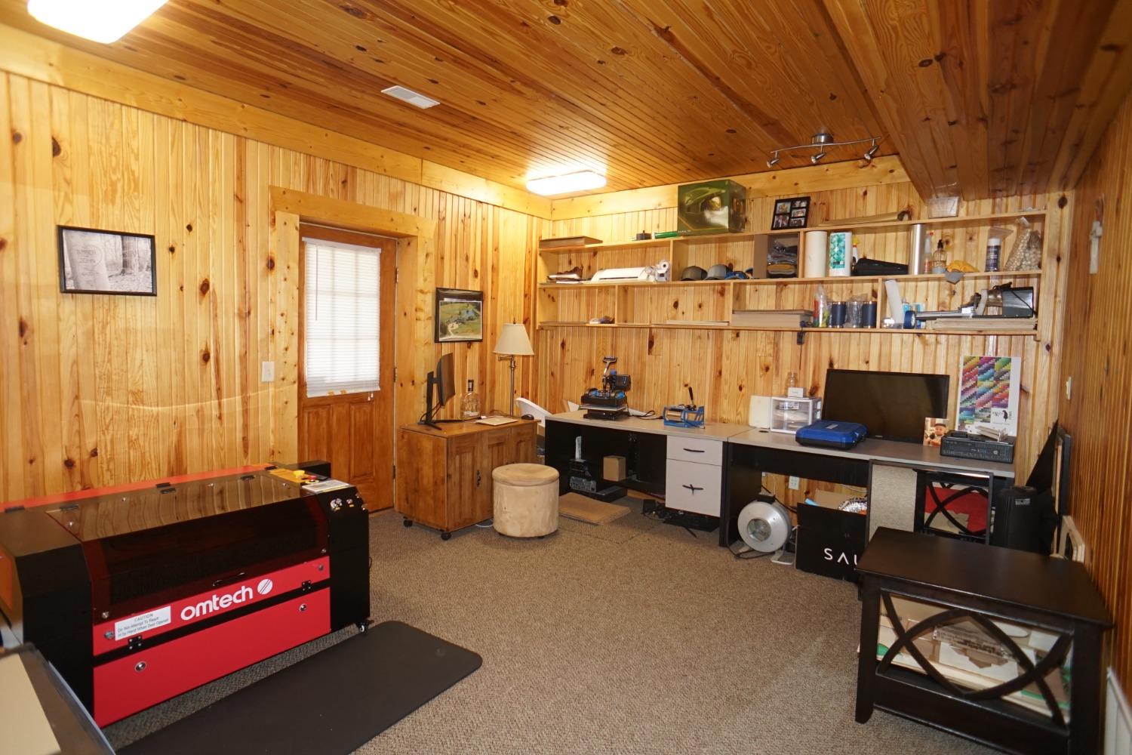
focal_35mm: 24
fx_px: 755
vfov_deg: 53.1
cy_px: 378
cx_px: 566
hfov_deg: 73.7
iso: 500
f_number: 2.8
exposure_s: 1/60
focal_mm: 16
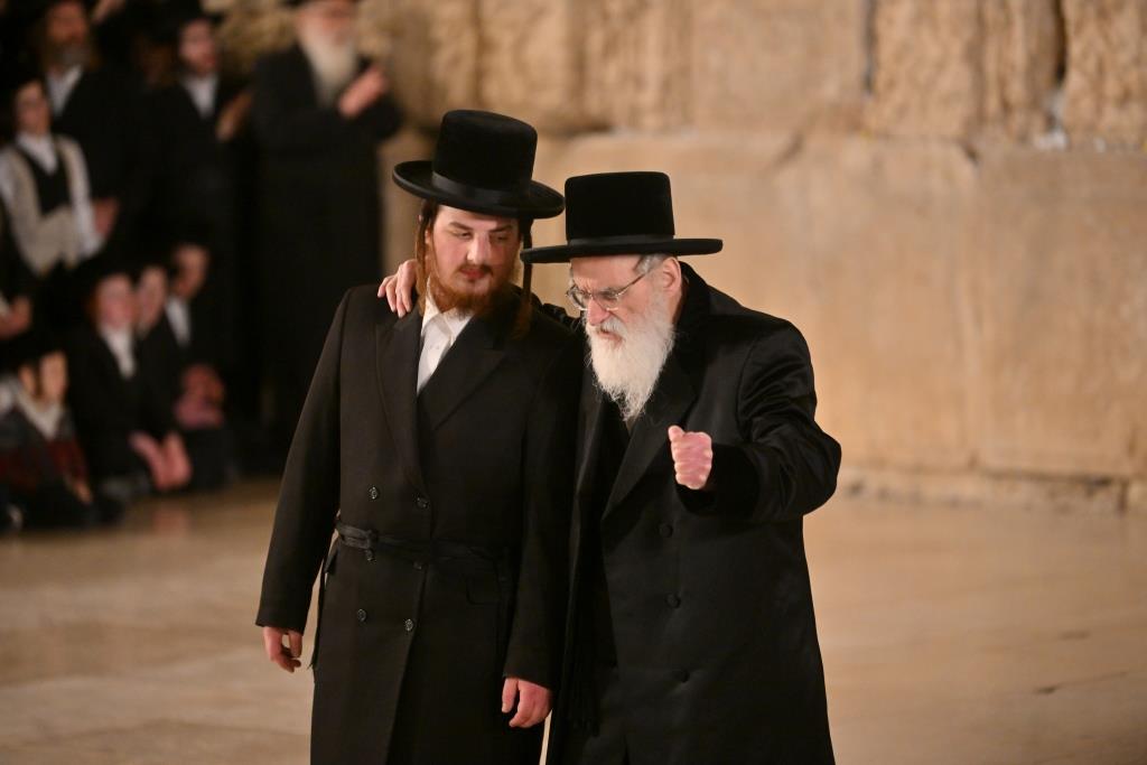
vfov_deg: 6.9
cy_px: 382
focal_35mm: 200
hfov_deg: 10.3
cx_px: 574
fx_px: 6373
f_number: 2.8
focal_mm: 200
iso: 1600
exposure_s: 1/400
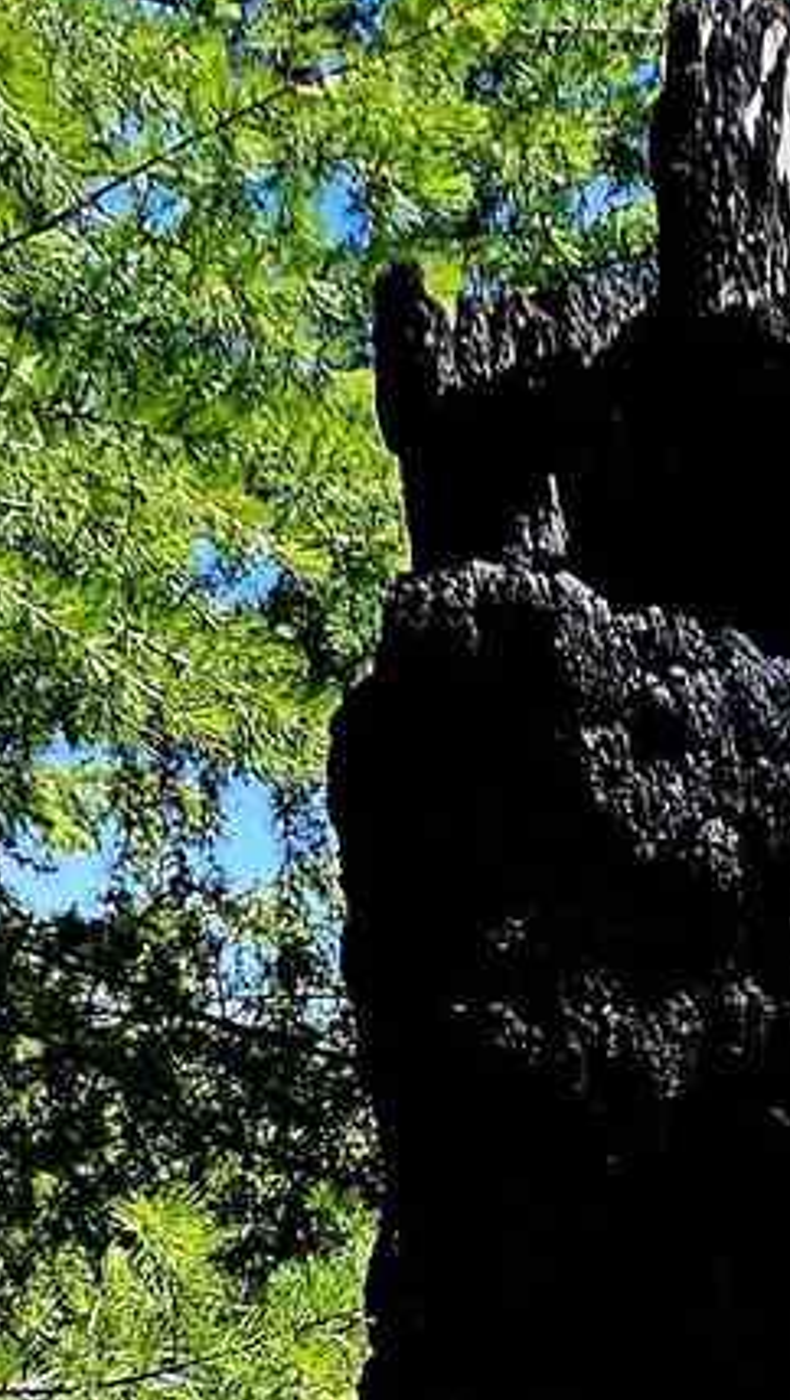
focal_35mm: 76
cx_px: 764
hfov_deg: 15.7
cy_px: 1204
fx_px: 2824
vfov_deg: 27.1
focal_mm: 2.2
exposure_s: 1/1111
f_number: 2.2
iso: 50
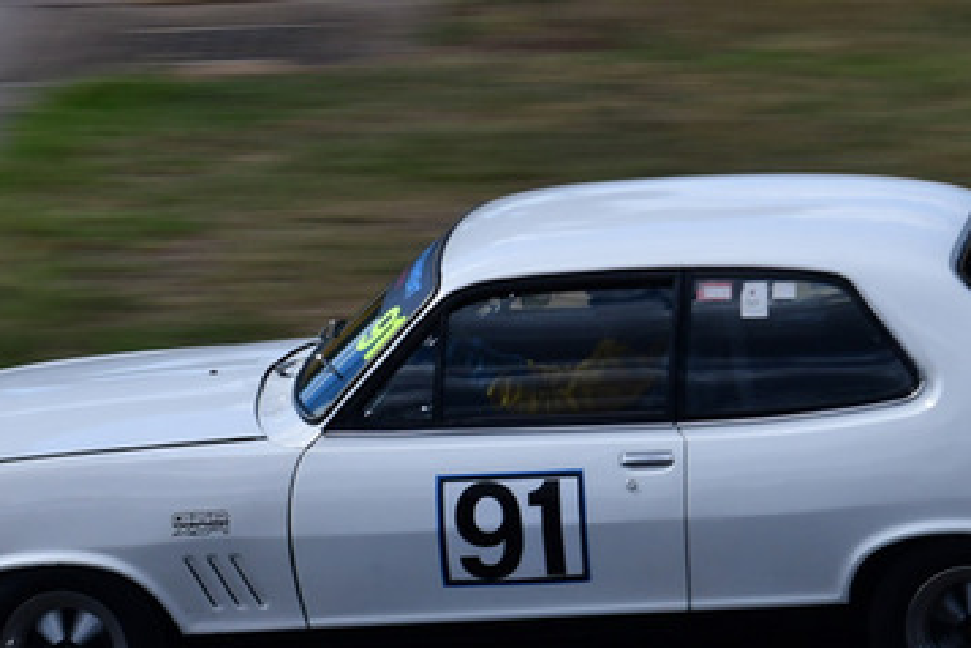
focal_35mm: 454
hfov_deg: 4.5
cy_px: 117
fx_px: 12248
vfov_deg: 3.0
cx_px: 452
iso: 500
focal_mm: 135
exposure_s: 1/250
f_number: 20
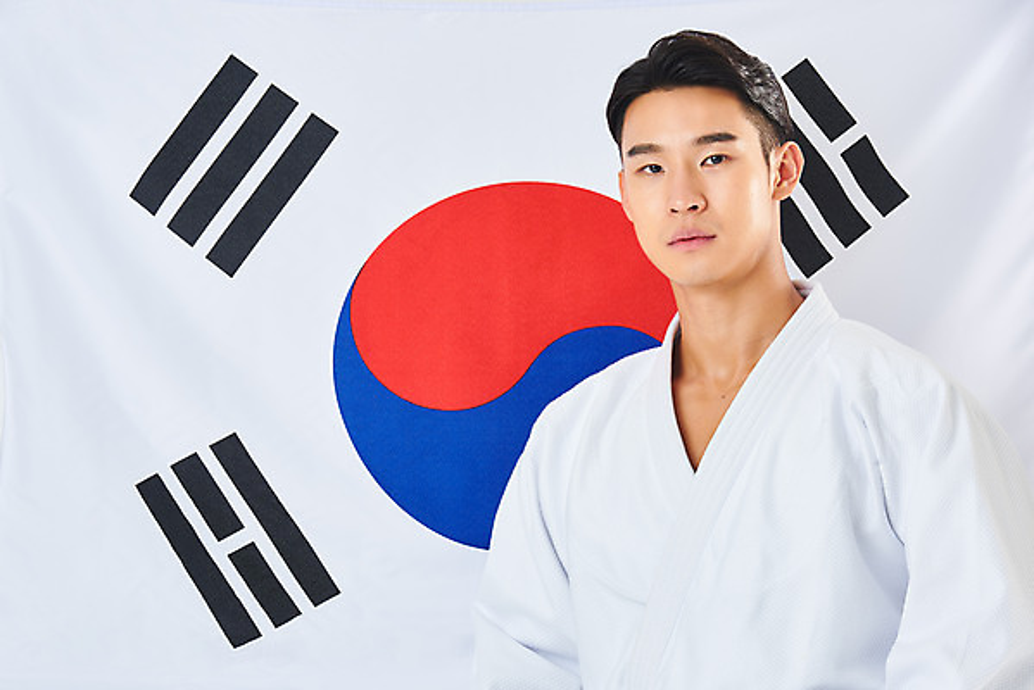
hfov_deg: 10.8
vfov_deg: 7.2
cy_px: 345
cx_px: 517
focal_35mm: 190
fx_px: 5460
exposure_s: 1/125
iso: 100
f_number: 11
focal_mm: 190
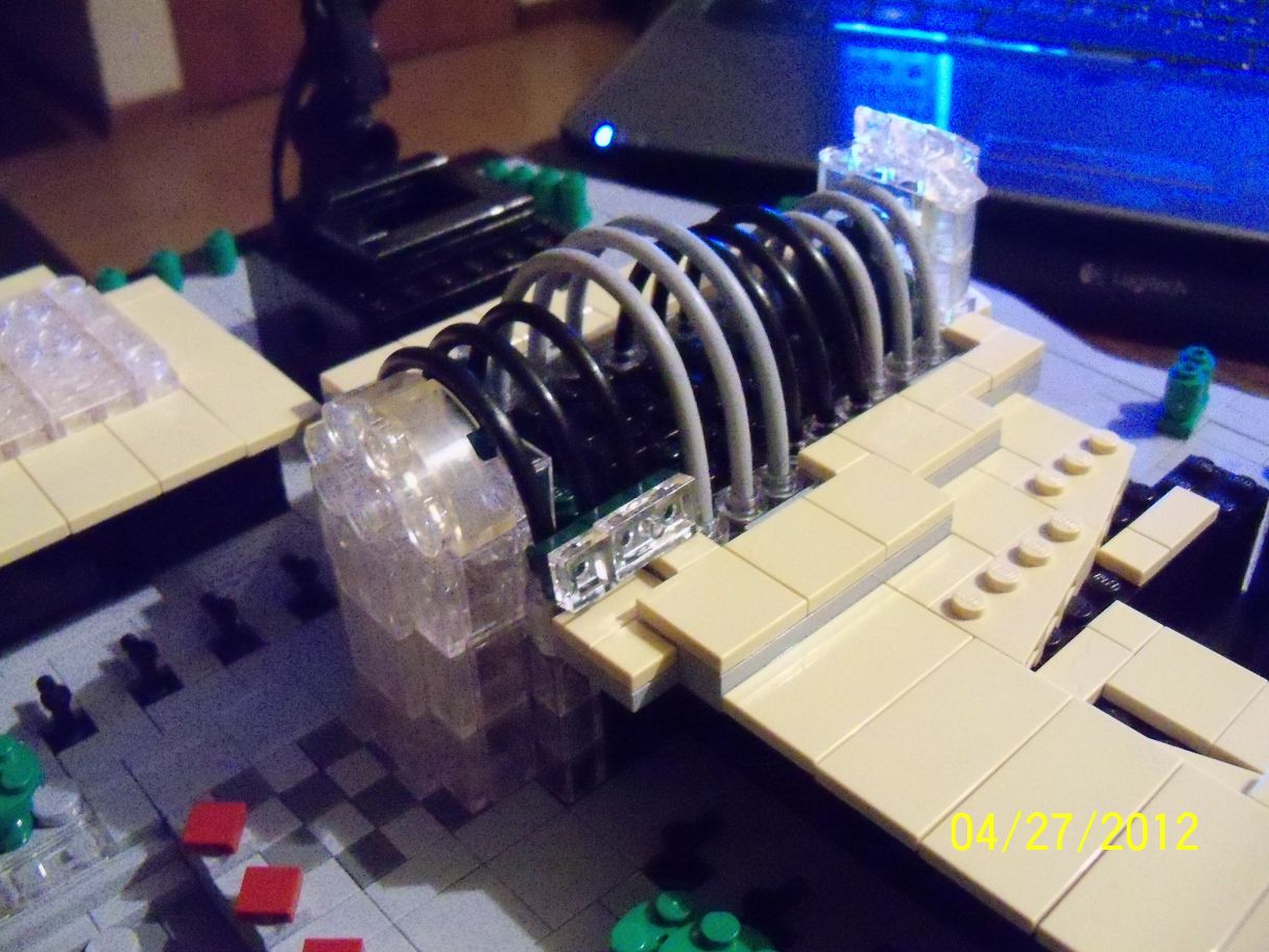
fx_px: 1283
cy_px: 476
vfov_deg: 40.7
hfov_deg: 52.6
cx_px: 634
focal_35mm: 35
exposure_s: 1/13
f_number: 3.5
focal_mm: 6.2
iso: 1600
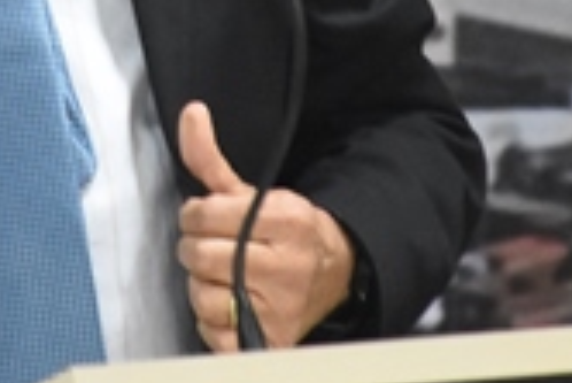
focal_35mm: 1735
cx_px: 17
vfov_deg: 0.8
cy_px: -302
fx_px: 27591
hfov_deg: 1.2
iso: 5000
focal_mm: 300
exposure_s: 1/50
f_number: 5.6
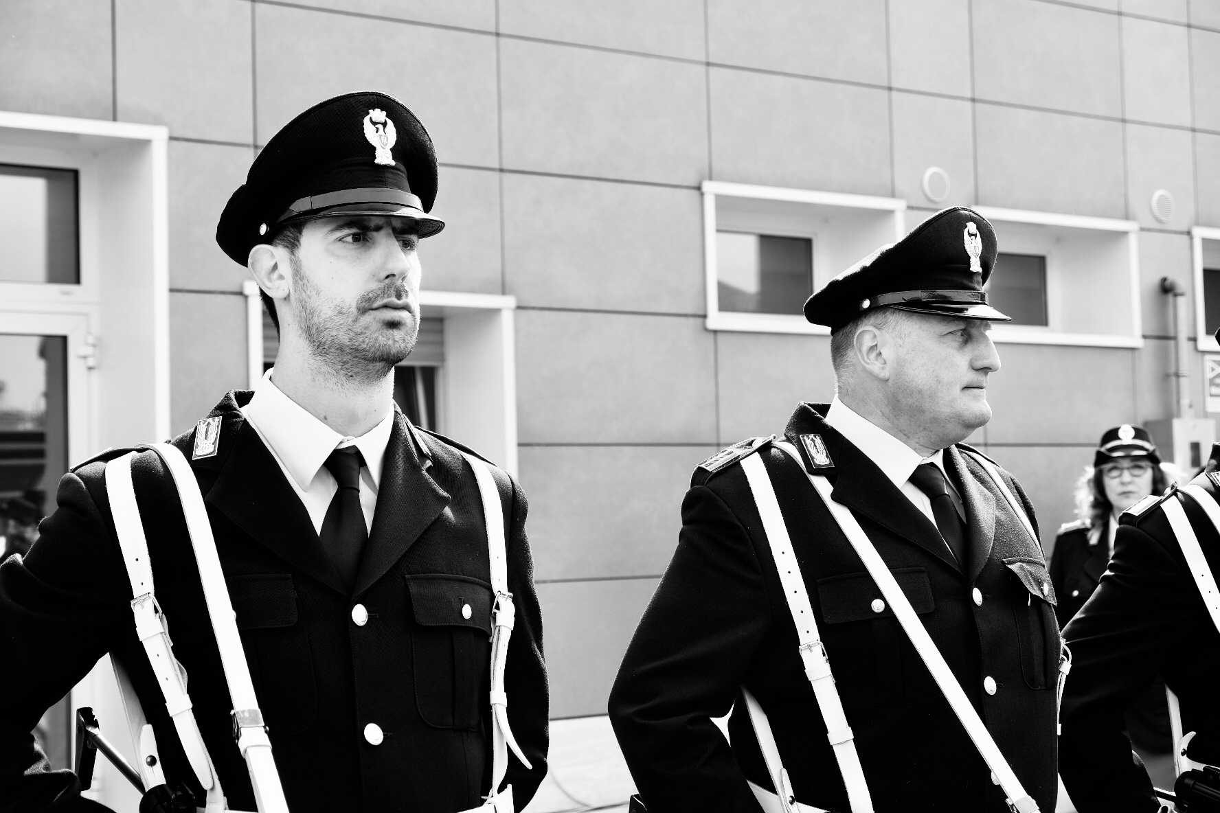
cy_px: 406
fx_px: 2101
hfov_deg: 32.4
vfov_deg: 21.9
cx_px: 610
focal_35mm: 62
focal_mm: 41.3
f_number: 5.6
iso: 200
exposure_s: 1/180
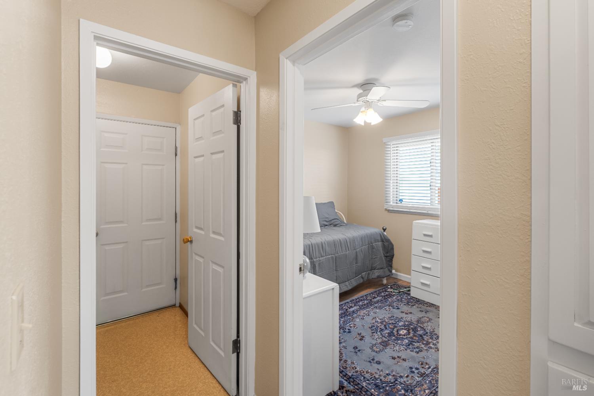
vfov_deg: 77.3
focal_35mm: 15
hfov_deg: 100.4
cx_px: 297
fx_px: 247
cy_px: 198
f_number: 5.6
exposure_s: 1/4
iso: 160
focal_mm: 10
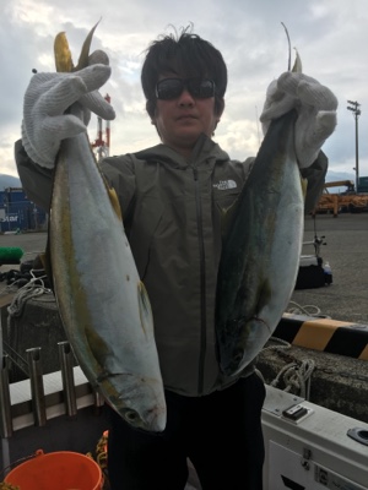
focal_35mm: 29
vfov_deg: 61.7
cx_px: 184
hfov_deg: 48.2
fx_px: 411
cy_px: 245
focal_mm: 4.15
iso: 25
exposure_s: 1/950
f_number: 2.2
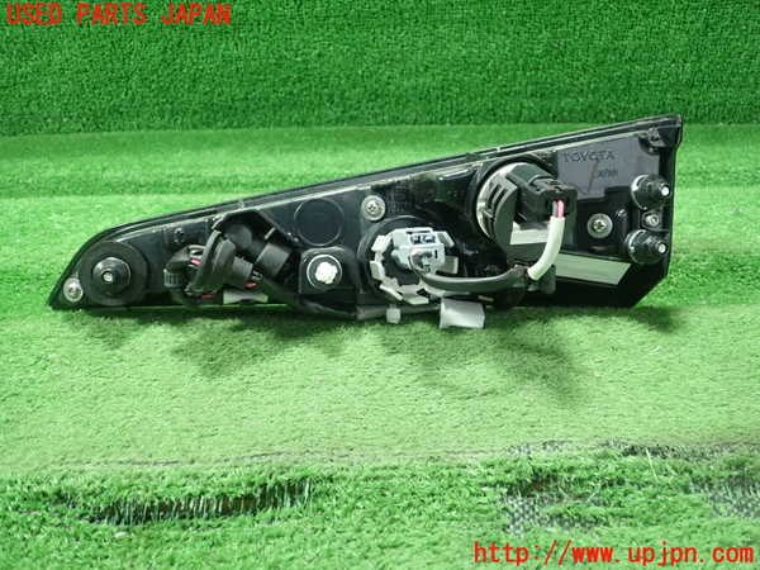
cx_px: 380
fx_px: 659
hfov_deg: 60.0
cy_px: 285
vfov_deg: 46.8
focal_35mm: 30
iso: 800
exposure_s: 1/125
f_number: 2.3
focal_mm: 5.5
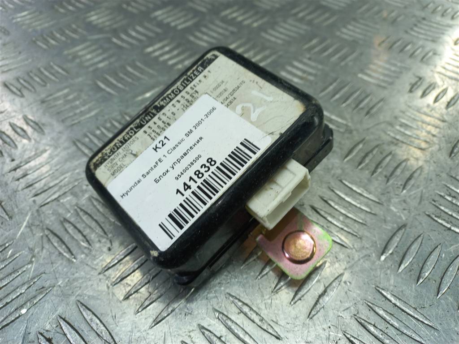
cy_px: 172
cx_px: 230
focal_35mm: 25
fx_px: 331
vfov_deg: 54.9
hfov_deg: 69.4
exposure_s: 1/50
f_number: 1.8
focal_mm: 4.6
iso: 50
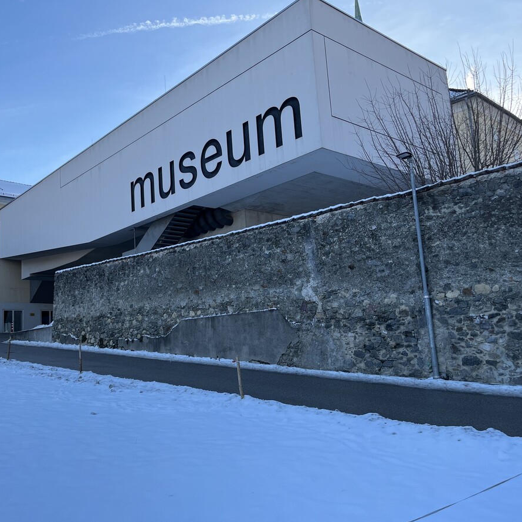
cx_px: 188
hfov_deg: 51.8
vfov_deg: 52.5
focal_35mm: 31
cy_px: 259
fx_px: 529
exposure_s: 1/1140
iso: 50
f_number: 1.6
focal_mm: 5.1
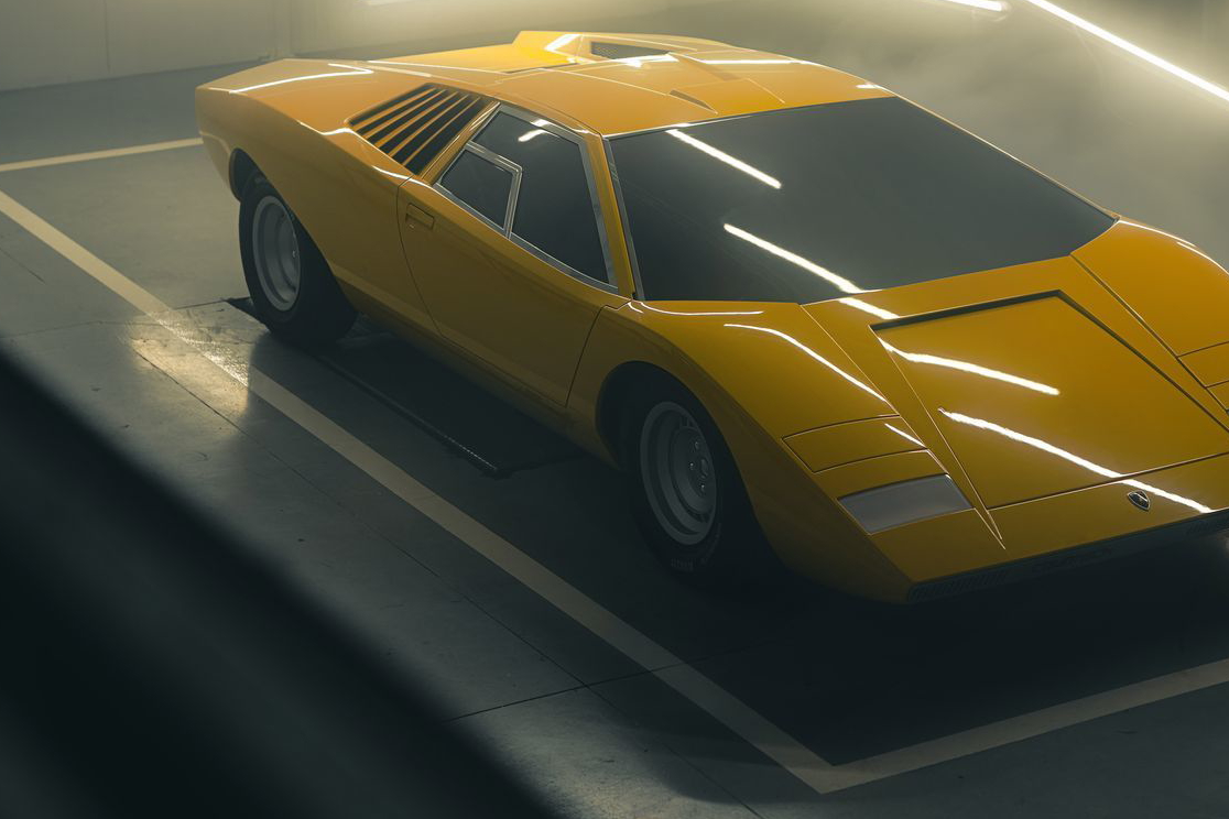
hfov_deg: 23.6
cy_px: 329
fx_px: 2936
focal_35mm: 86
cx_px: 653
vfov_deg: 15.9
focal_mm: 50
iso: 50
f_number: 2
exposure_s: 1.6
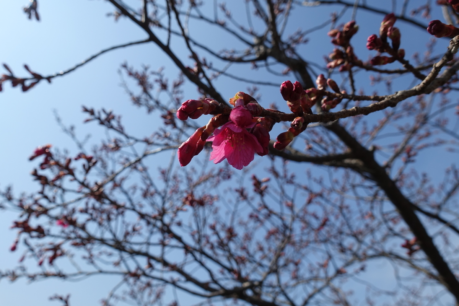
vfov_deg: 53.1
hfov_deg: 73.7
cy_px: 153
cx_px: 230
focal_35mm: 24
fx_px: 306
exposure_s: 1/160
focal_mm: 8.8
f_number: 4
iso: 125
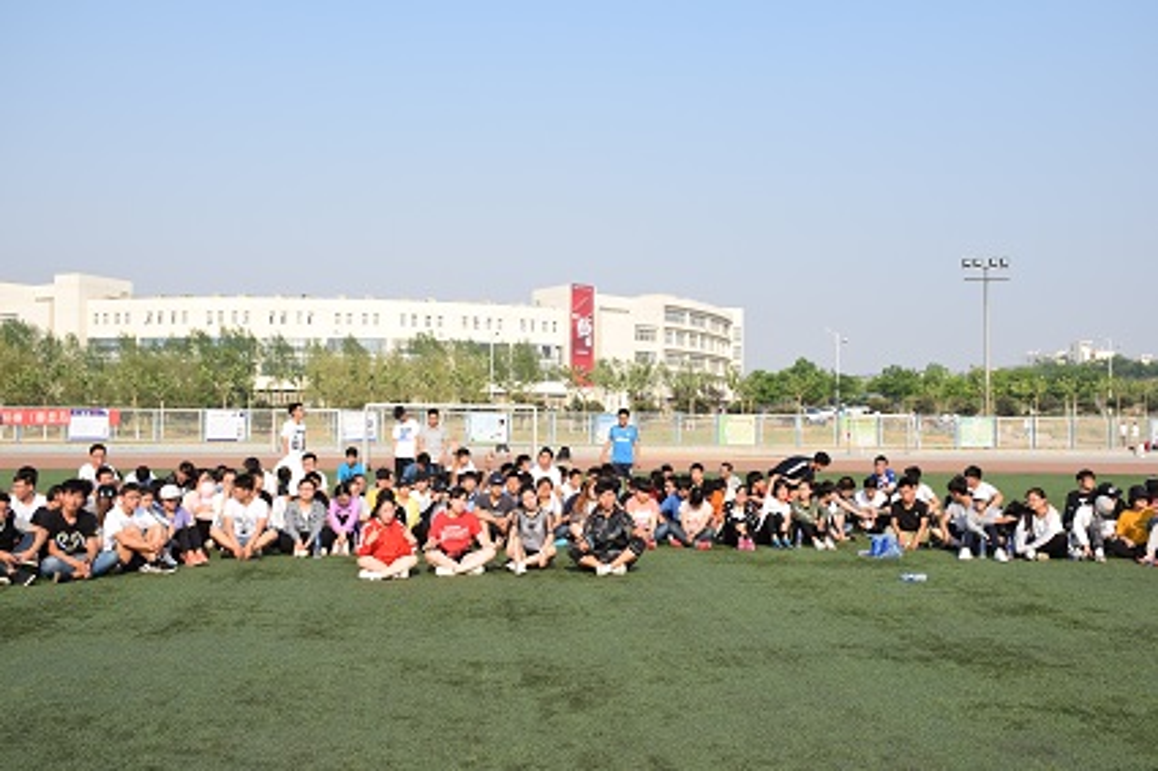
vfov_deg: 36.8
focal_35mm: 36
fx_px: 1157
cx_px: 579
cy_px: 386
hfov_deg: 53.2
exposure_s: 1/400
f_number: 10
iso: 200
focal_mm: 24
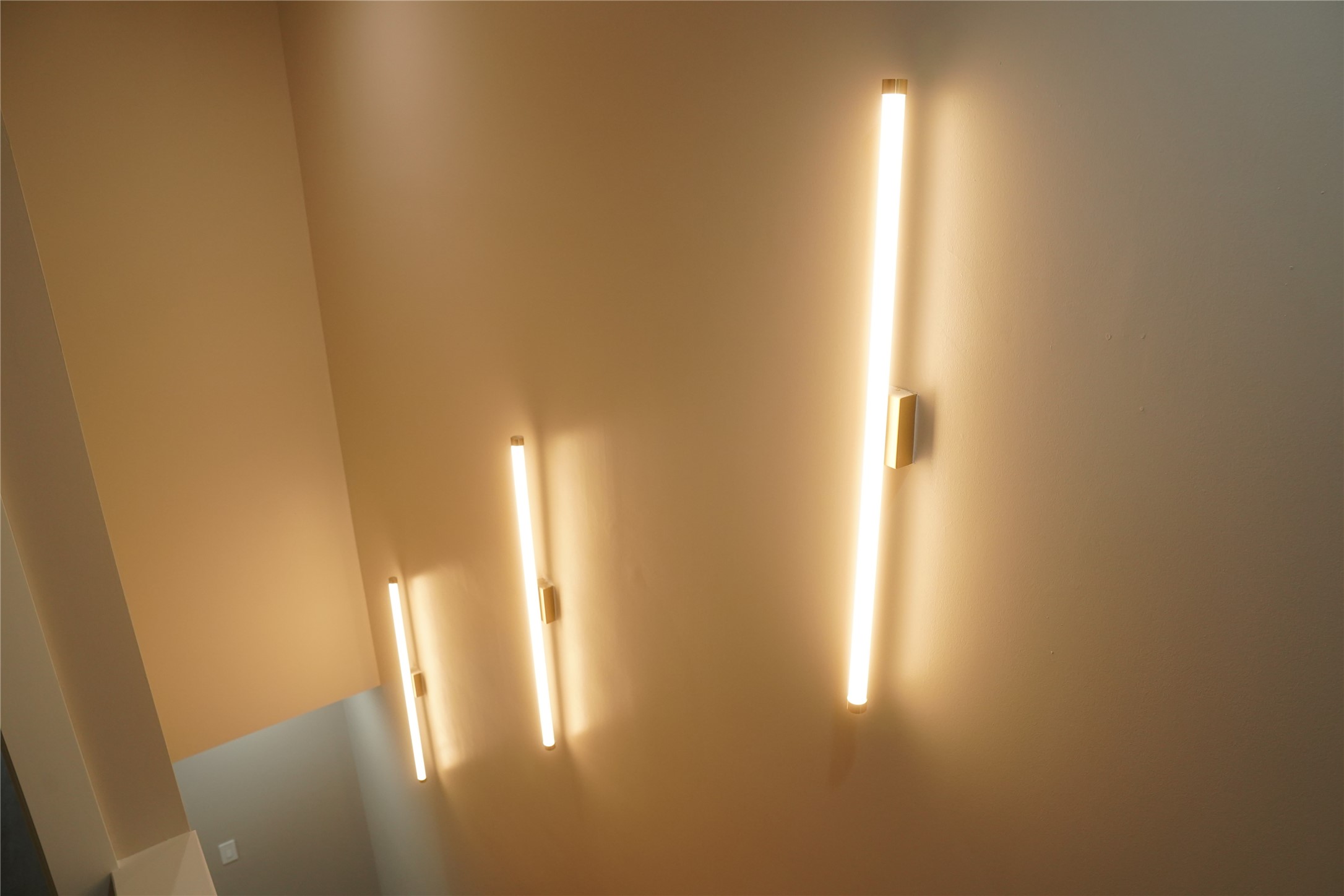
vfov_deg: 53.1
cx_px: 672
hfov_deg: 73.7
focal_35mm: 24
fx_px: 896
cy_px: 448
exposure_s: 1/200
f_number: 5.6
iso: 2500
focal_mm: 24
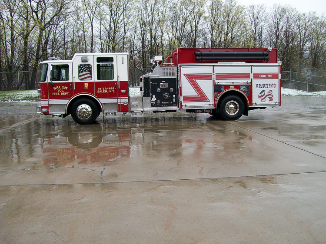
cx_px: 163
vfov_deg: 39.6
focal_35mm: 36
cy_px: 122
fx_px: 339
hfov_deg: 51.4
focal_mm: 6
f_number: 2.7
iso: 80
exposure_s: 1/538
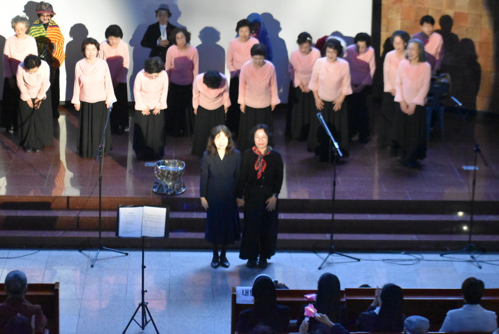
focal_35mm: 108
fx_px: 1498
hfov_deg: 18.9
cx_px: 250
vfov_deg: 12.7
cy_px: 167
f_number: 4.8
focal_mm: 72
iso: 11400
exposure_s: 1/60
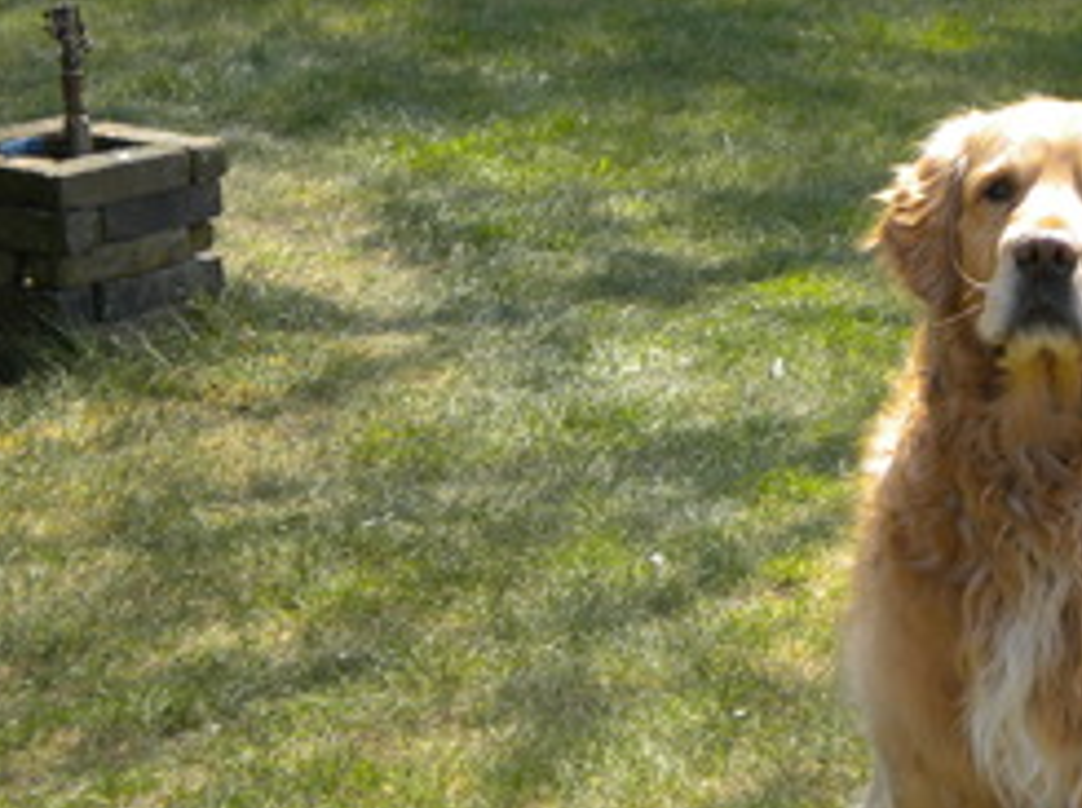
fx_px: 4338
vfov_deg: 10.6
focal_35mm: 139
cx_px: 848
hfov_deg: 14.1
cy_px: 506
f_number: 4.6
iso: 80
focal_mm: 12.3
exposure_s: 1/178
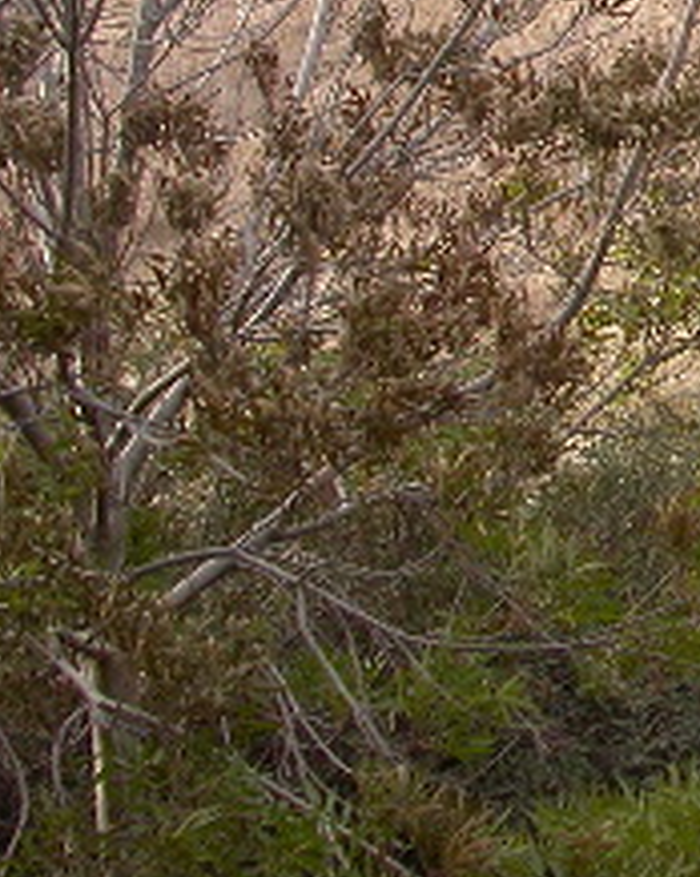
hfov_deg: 13.0
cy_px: 84
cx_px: 1203
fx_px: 2827
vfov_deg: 17.4
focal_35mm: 109
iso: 100
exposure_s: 1/40
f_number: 4.2
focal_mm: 7.85
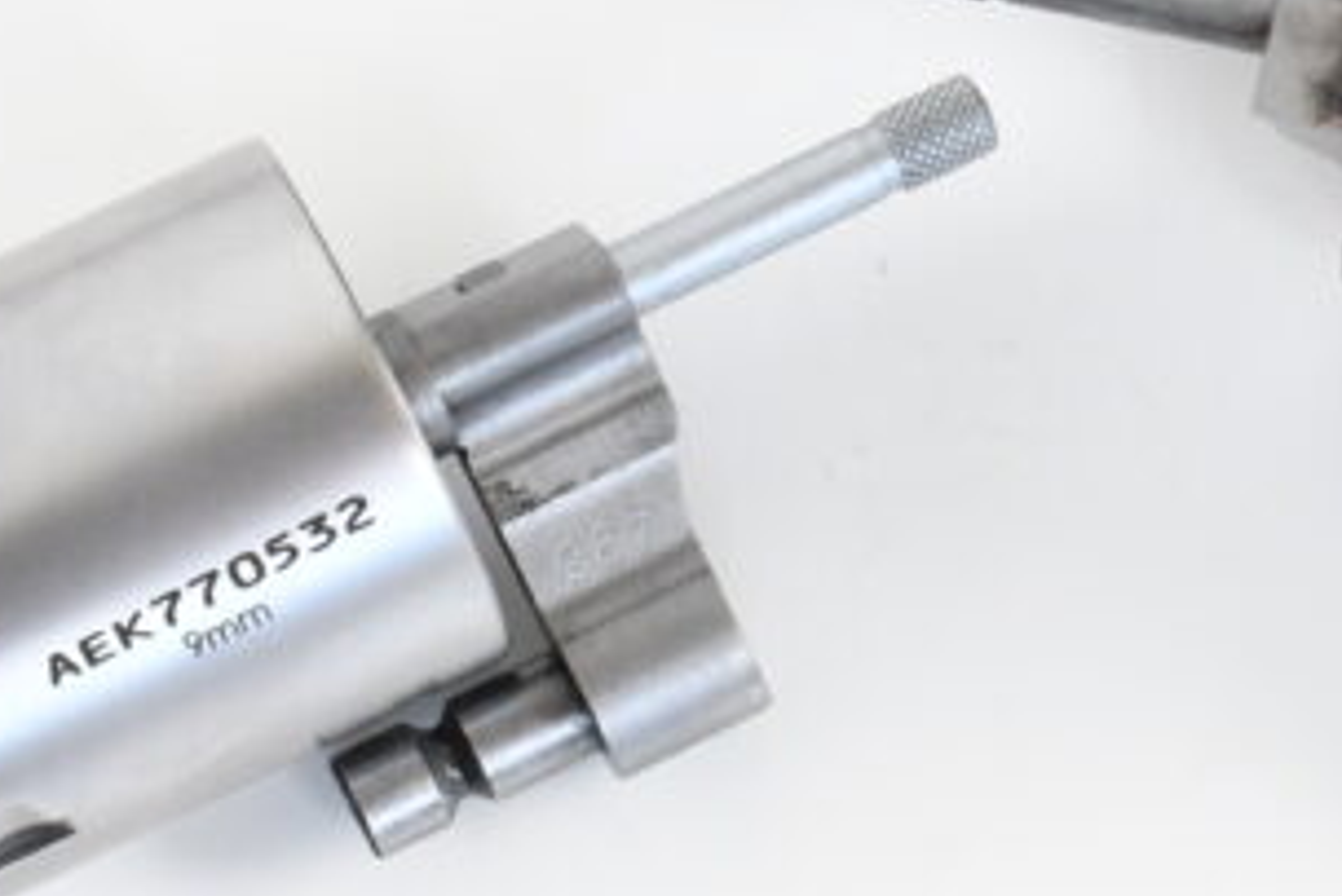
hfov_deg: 12.8
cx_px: 1373
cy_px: 499
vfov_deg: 8.7
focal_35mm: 158
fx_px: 5892
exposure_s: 1/40
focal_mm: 30
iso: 1250
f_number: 14
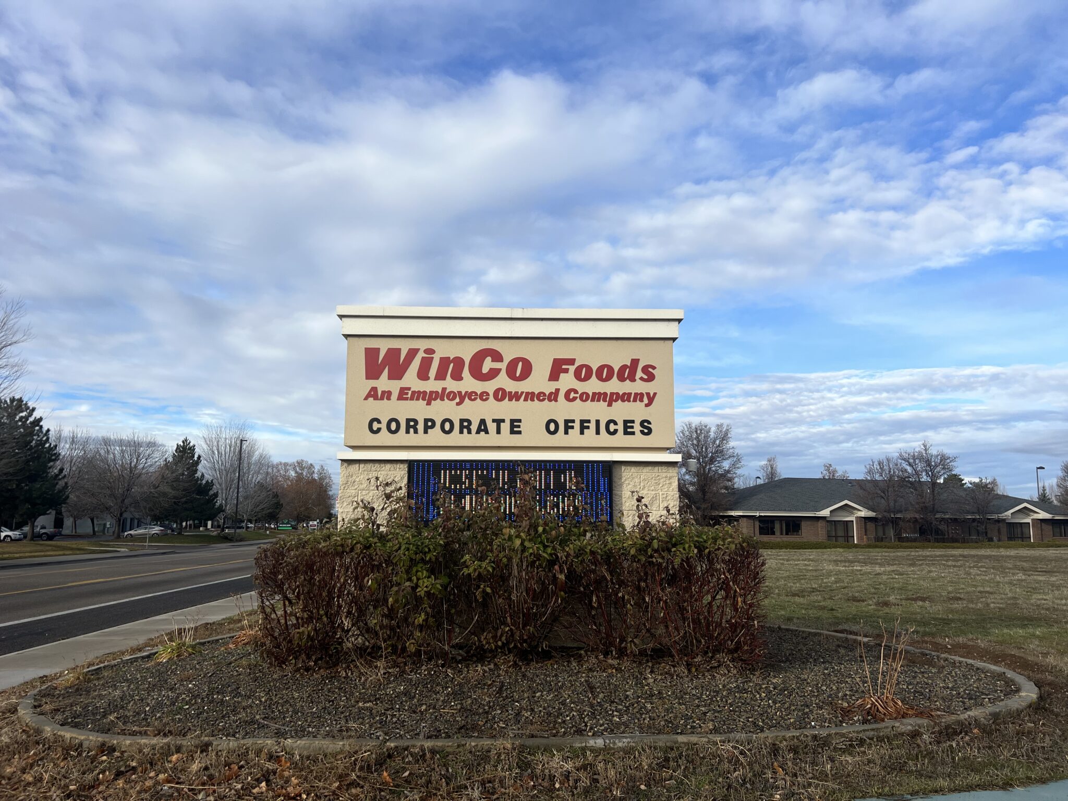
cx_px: 534
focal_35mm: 26
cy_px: 400
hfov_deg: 67.3
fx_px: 802
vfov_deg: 53.1
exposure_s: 1/4115
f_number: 1.5
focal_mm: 5.7
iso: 50
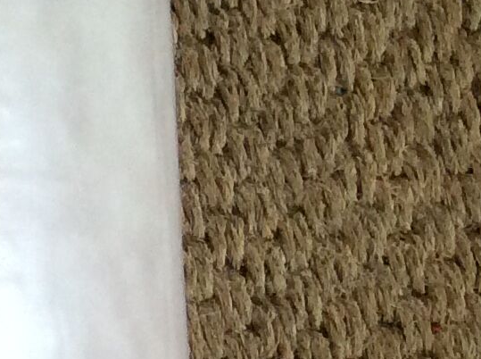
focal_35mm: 154
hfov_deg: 11.3
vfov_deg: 9.5
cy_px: 386
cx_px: -549
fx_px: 2136
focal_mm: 3.3
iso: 125
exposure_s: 1/25
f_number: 2.4
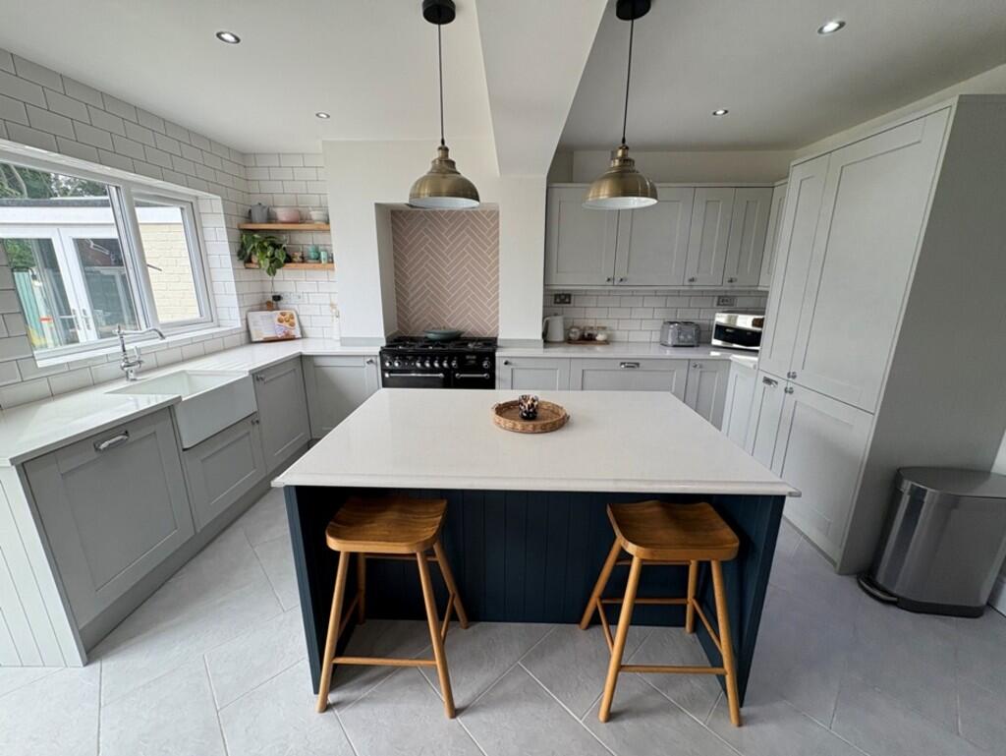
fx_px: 407
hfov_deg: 102.0
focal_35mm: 14
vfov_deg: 85.7
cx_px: 503
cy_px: 378
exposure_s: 1/100
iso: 64
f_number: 2.2
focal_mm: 2.22
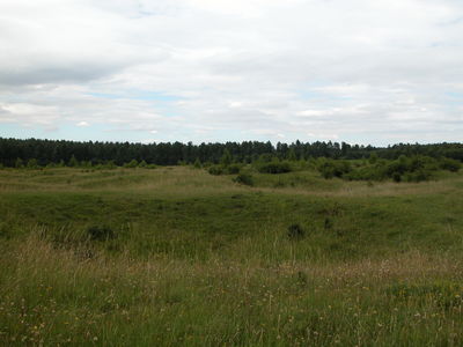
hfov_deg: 52.6
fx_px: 468
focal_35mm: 35
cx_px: 232
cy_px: 174
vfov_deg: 40.7
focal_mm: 8.9
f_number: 6.3
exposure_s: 1/271
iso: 100
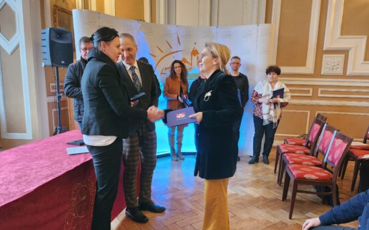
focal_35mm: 26
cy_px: 127
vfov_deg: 47.5
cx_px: 187
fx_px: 261
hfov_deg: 70.4
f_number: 1.8
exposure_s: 1/33
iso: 640
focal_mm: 5
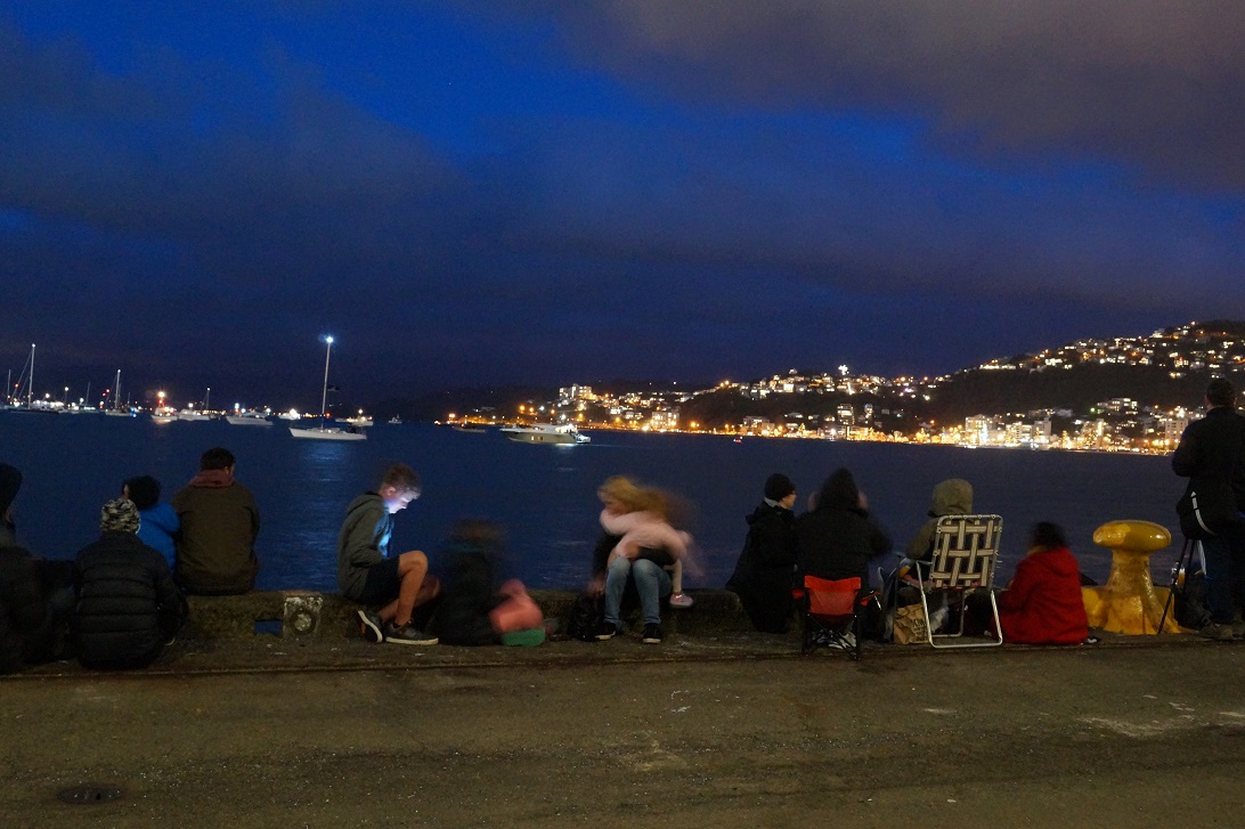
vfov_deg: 38.3
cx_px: 622
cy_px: 414
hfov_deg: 55.1
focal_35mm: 34
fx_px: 1193
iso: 3200
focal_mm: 23
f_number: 7.1
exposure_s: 1.3
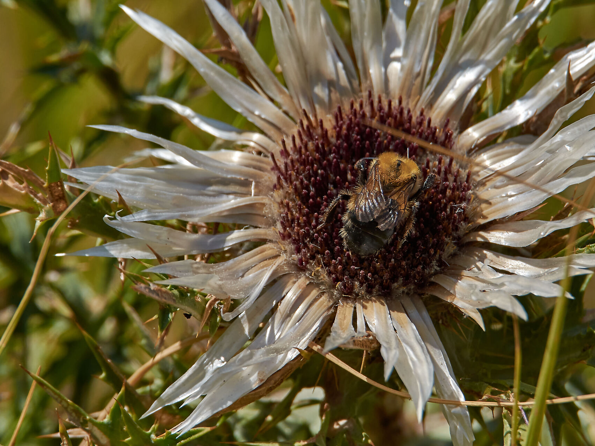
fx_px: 19149
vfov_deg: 1.3
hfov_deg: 1.8
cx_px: 340
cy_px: 175
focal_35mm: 1114
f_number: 9
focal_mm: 550
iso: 400
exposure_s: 1/2500
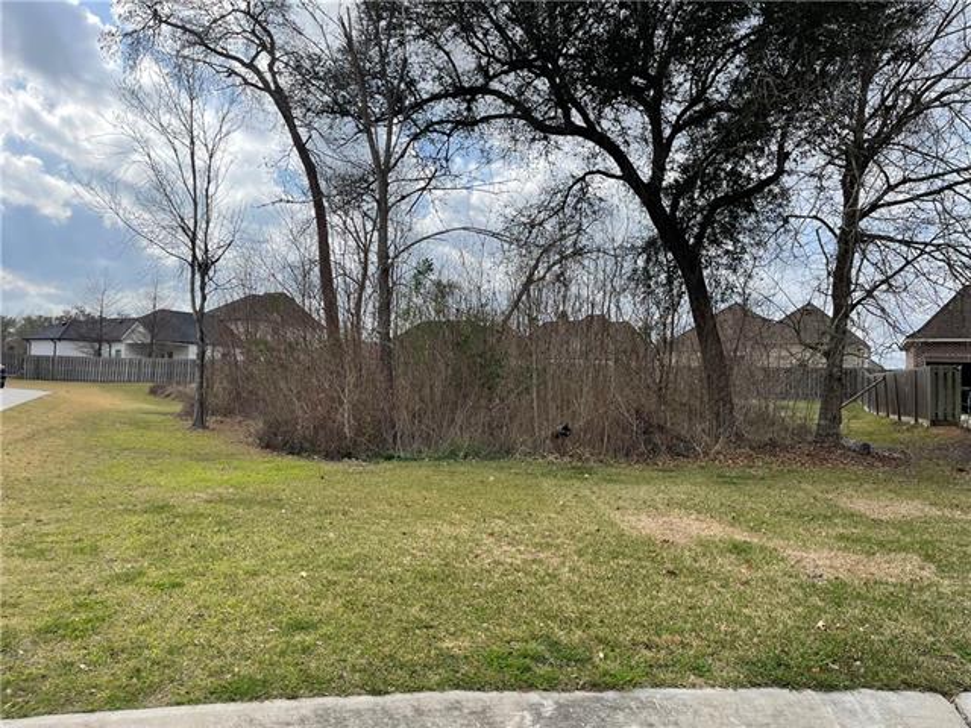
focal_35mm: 25
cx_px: 486
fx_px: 701
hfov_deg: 69.4
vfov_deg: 54.9
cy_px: 364
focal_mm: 5.1
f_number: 1.6
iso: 32
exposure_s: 1/3448
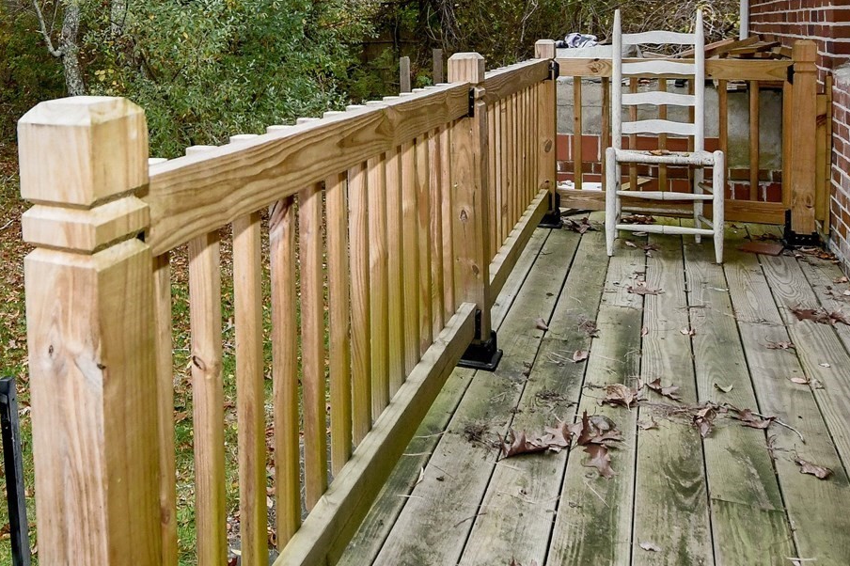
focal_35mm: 34
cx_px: 276
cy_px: 49
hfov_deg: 54.6
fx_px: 802
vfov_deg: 36.3
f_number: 4.5
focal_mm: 10
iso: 1250
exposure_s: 1/400
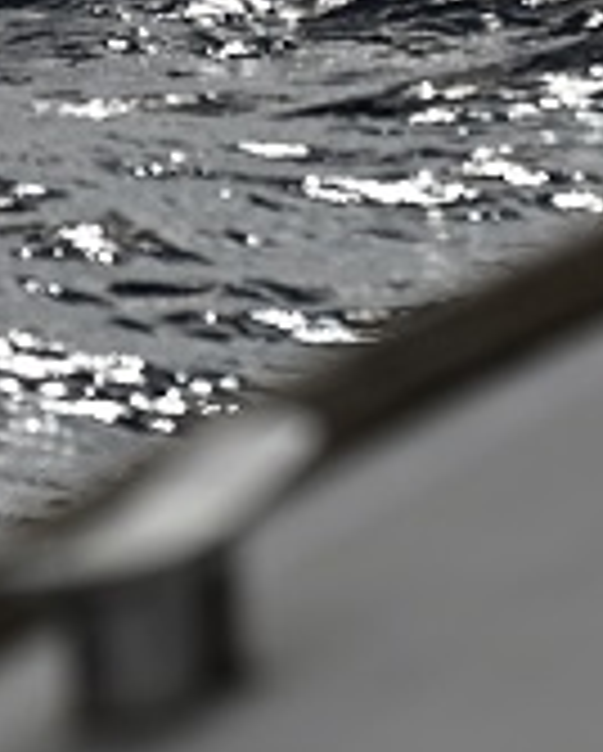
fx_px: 14852
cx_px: 243
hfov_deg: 2.3
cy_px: -639
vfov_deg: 2.9
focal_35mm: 667
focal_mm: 125
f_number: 8
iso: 100
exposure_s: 1/1000
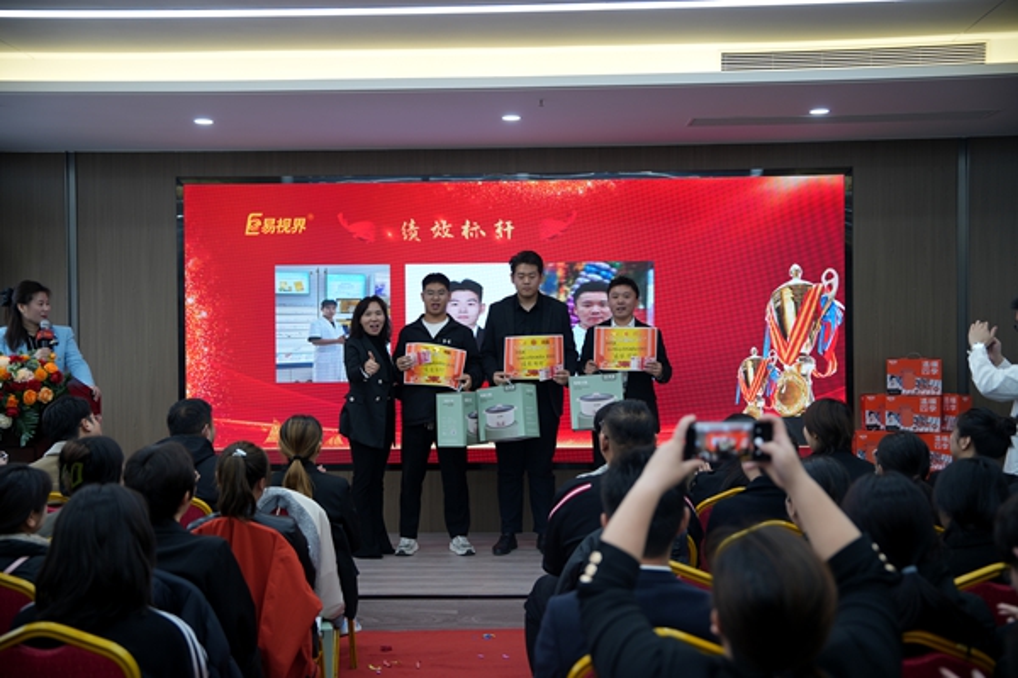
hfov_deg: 46.4
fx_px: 1188
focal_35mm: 42
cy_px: 339
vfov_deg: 31.9
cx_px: 509
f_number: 2.8
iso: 125
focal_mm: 42
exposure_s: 1/50
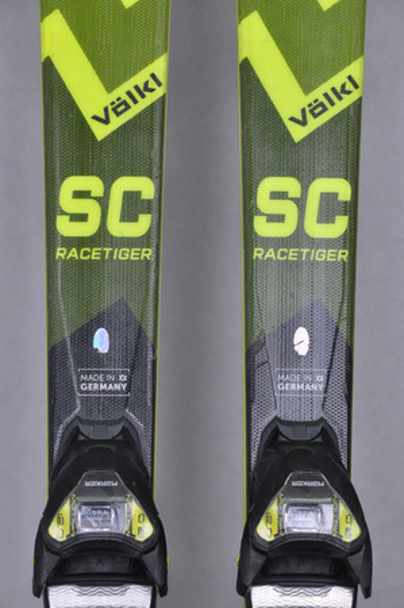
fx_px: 2657
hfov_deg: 8.7
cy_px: 304
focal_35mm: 158
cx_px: 202
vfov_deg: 13.1
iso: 3200
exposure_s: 1/125
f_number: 9.5
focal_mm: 105
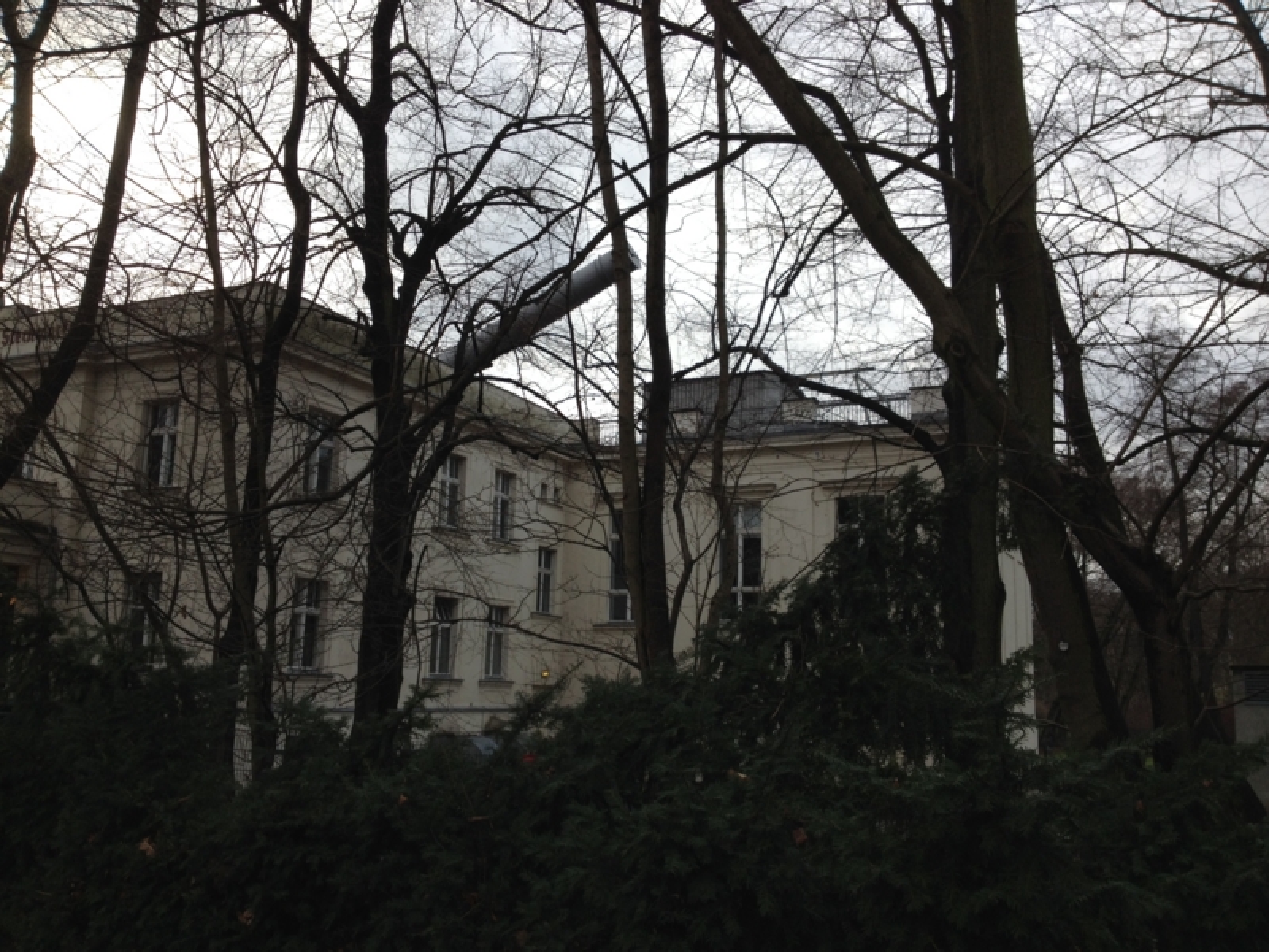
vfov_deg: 40.7
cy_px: 476
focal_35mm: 35
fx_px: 1283
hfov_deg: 52.6
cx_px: 634
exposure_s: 1/144
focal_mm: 4.28
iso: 50
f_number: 2.4
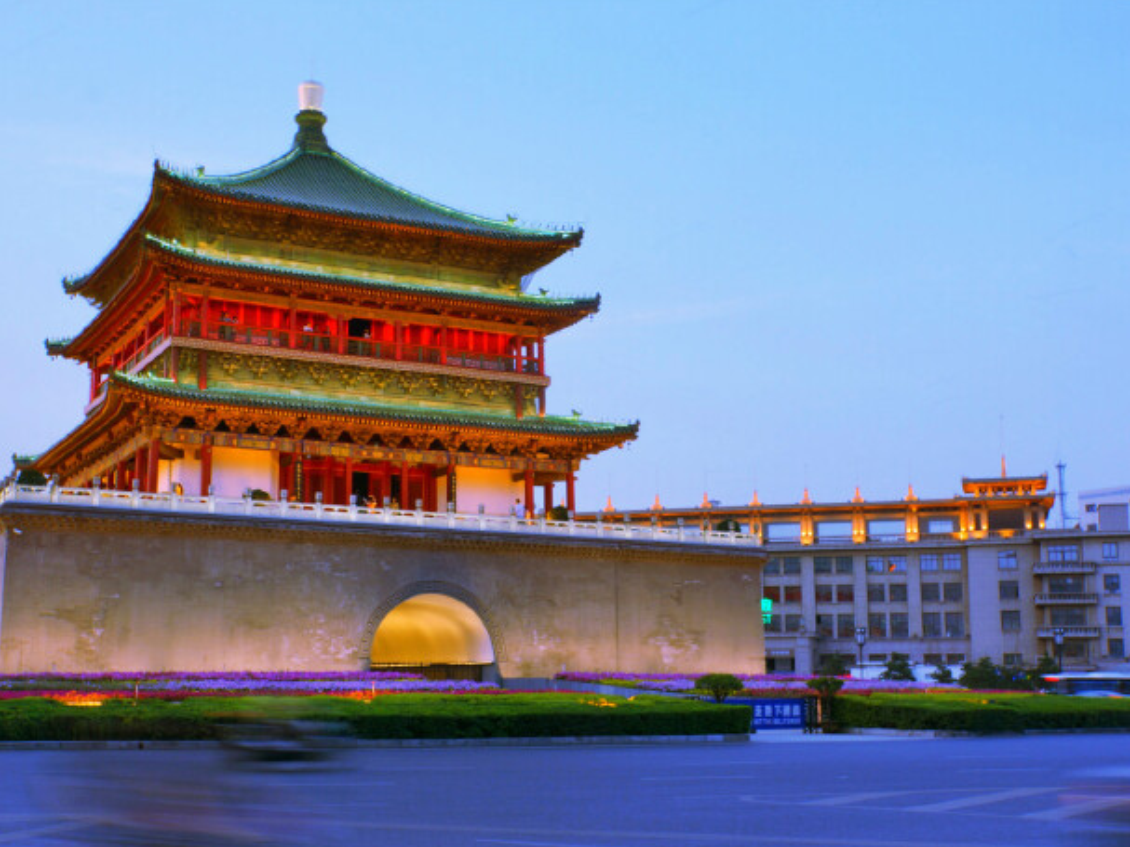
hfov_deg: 45.7
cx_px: 518
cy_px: 429
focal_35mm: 41
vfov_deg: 35.1
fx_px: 1338
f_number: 11
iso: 100
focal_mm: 25
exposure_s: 1/5
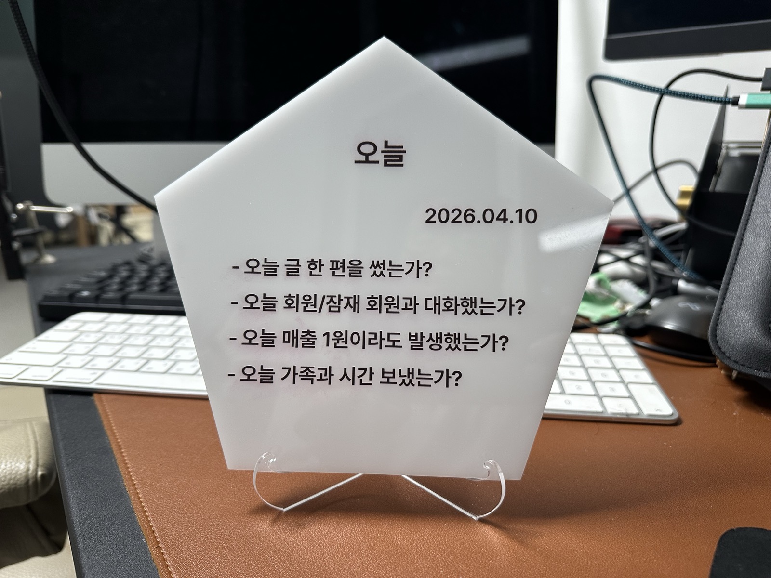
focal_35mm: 24
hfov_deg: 71.6
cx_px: 386
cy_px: 289
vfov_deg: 56.8
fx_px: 535
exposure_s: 1/60
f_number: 1.78
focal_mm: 6.86
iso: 200
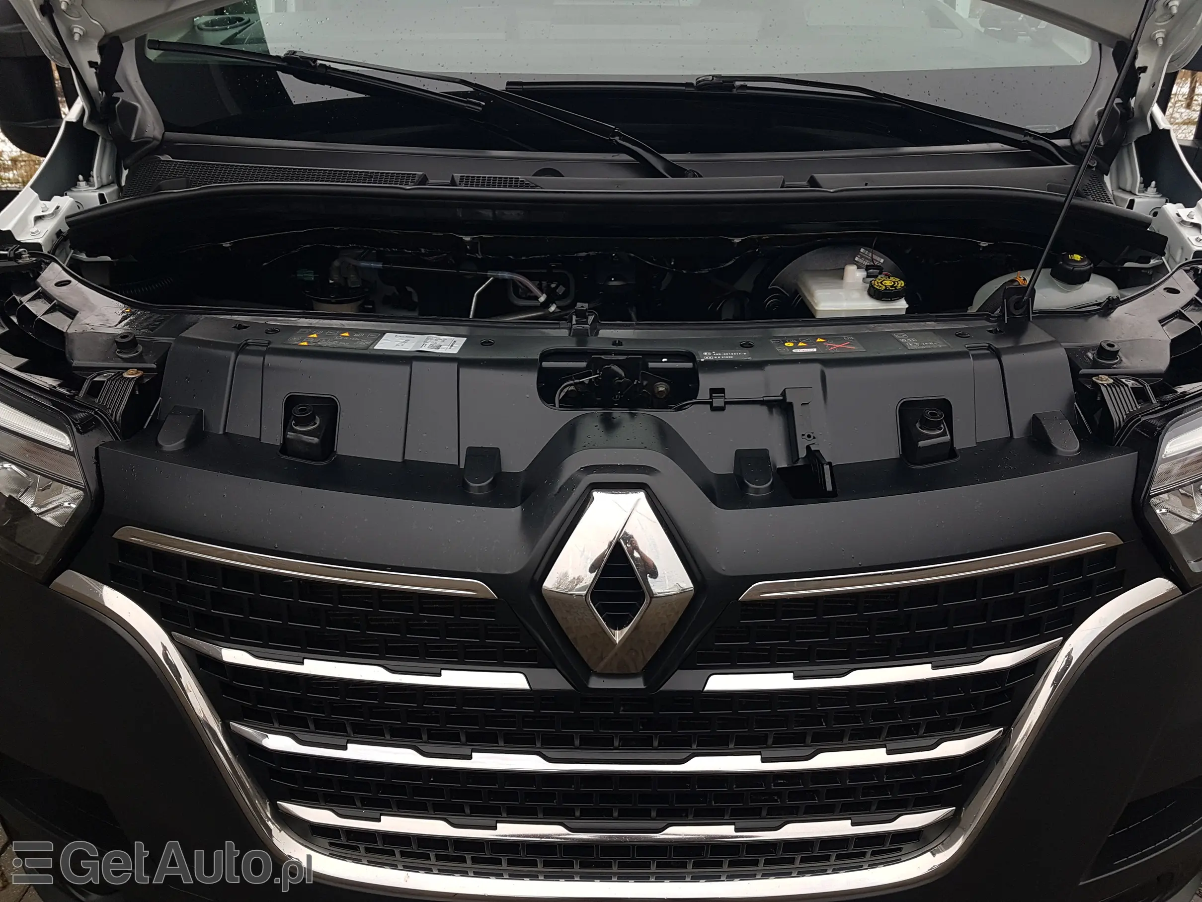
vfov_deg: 53.1
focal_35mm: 26
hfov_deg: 67.3
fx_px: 903
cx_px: 601
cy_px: 451
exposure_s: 1/166
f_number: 1.7
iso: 40
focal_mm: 4.2
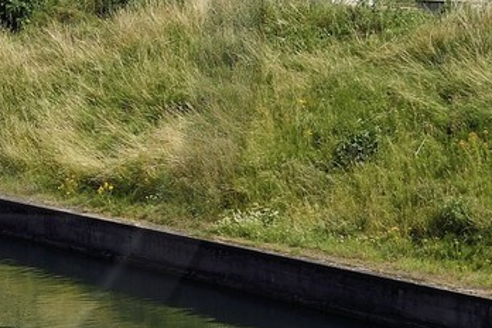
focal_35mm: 147
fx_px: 2009
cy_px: -16
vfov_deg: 9.3
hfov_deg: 12.9
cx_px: -325
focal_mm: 32
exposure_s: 1/500
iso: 200
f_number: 10
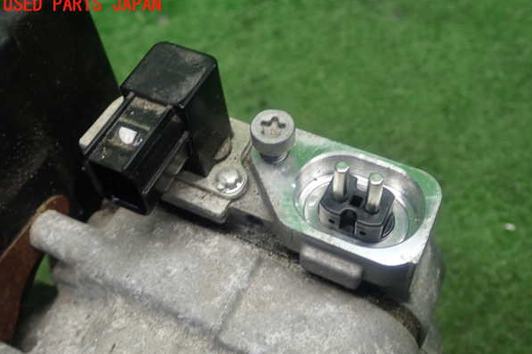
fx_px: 591
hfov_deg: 48.5
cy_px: 195
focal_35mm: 40
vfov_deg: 33.4
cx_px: 267
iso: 200
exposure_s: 1/40
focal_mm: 6.83
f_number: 2.7
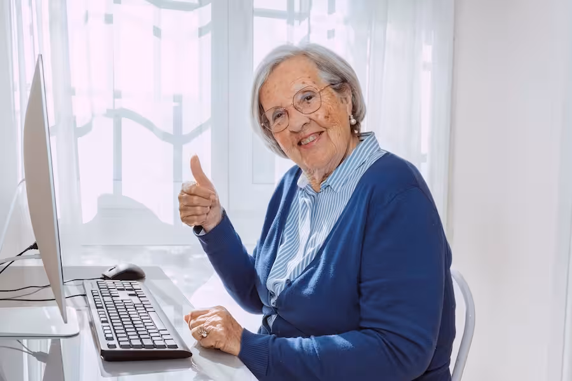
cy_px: 190
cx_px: 286
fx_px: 556
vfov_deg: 37.9
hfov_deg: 54.4
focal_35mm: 35
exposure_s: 1/250
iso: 640
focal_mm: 35
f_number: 9
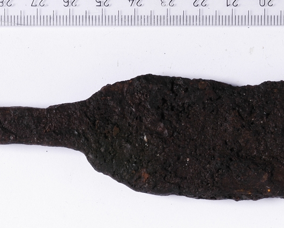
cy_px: 182
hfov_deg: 11.0
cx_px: 108
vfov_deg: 8.8
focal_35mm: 175
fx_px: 1471
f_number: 32
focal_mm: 55
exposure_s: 1/100
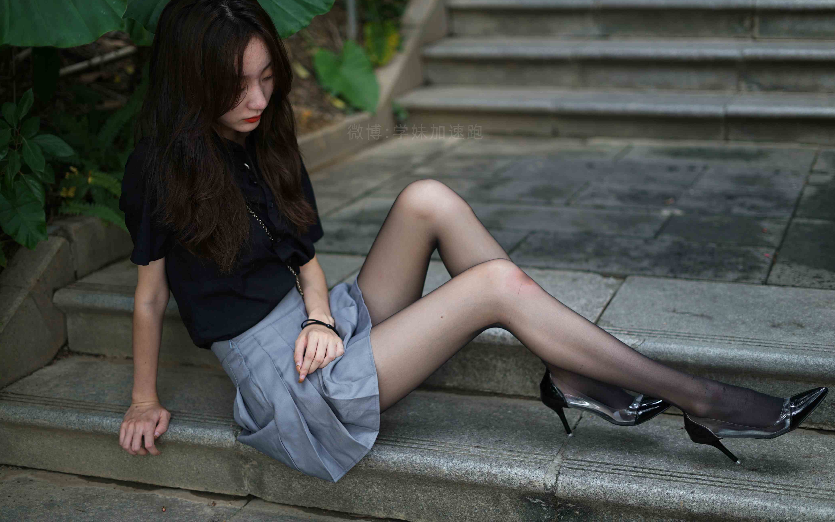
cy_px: 279
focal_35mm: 52
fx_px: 1183
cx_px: 415
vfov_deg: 24.9
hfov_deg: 38.9
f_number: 1.8
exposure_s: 1/320
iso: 200
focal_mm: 50
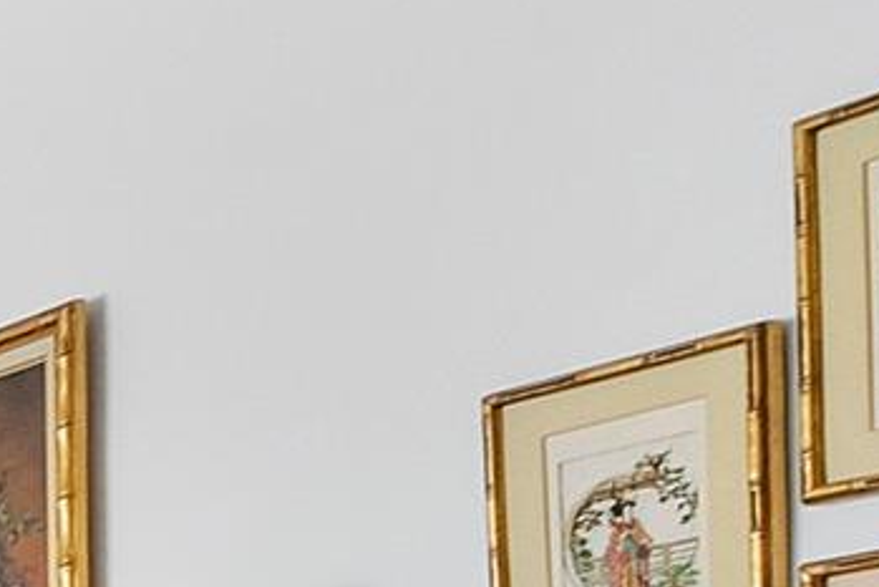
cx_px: -1665
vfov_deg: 13.8
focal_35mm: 88
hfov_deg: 12.0
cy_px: 1063
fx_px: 2149
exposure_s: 1/40
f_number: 8
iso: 1000
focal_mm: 10
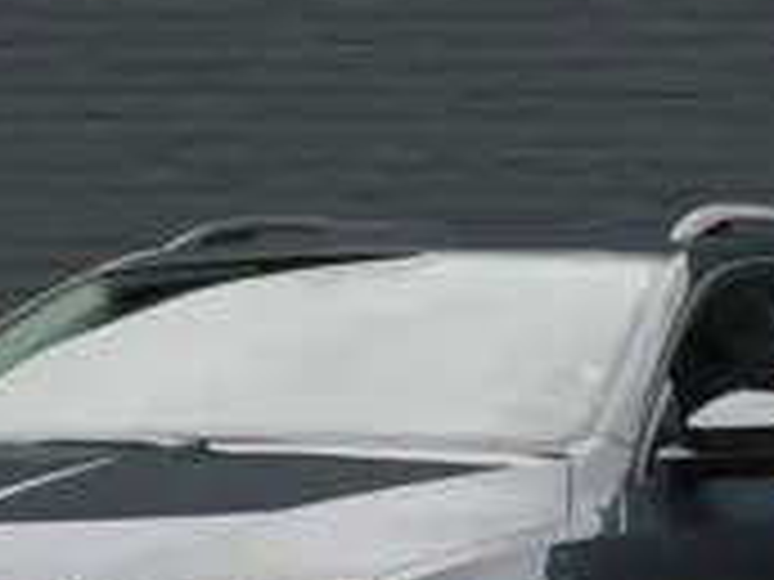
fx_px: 4360
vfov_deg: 7.6
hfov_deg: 10.1
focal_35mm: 195
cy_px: 450
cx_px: 338
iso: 125
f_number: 4.5
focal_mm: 12.5
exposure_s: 1/80
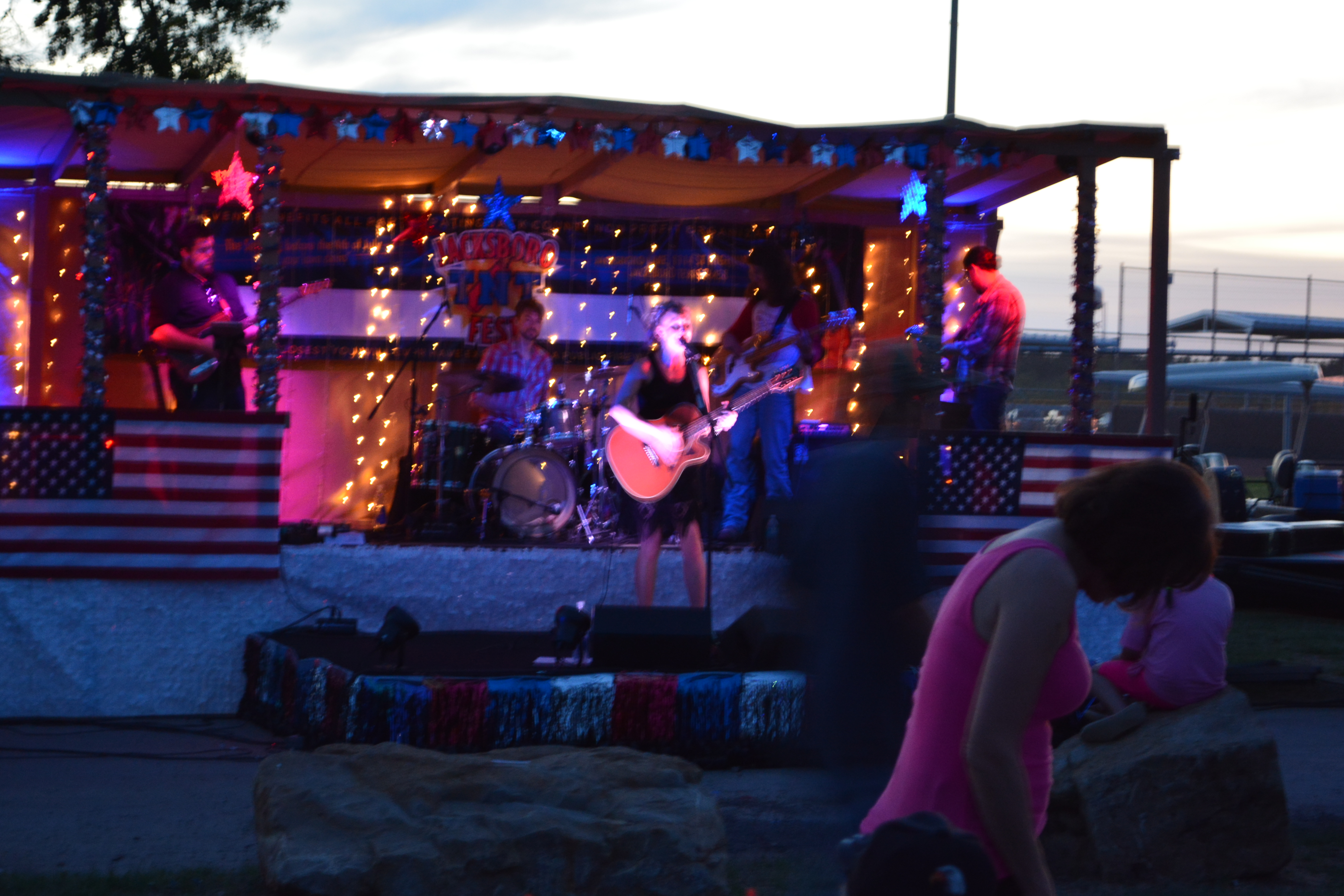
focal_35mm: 87
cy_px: 364
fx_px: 3248
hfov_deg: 23.4
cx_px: 553
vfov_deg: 15.7
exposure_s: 1/8
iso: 800
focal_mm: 48
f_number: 5.6
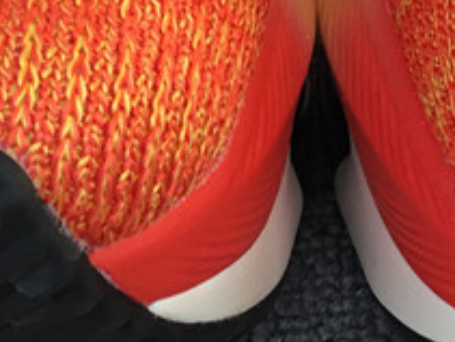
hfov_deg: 14.9
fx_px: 1738
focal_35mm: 132
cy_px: -147
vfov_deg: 10.9
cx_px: 323
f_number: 2.4
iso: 25
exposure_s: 1/128
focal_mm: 3.3
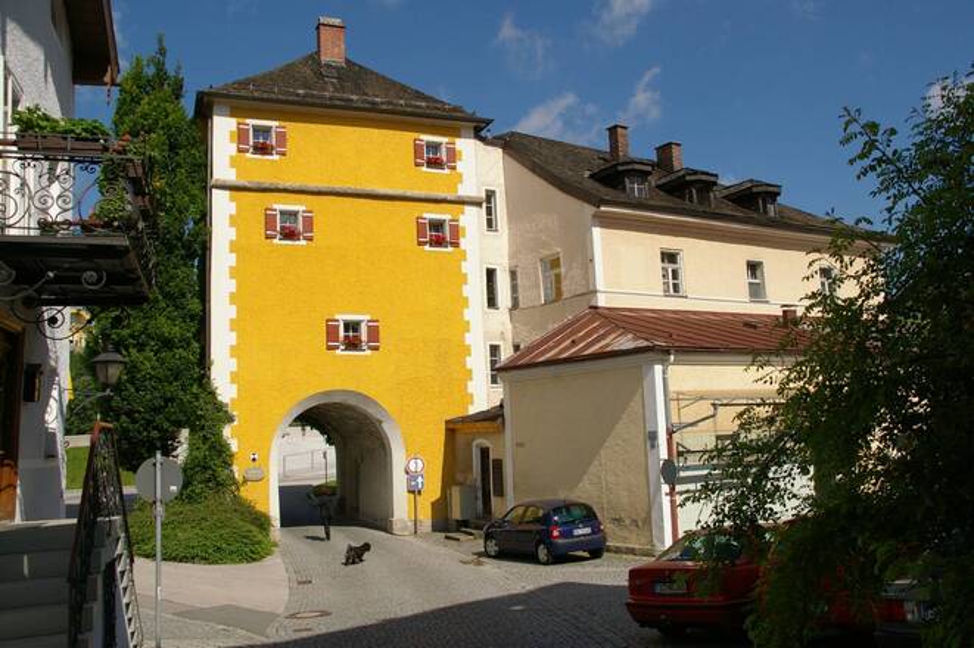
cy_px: 324
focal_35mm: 33
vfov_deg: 39.9
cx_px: 487
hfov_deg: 57.2
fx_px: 892
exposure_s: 1/1000
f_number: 9.5
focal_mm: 22
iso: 400
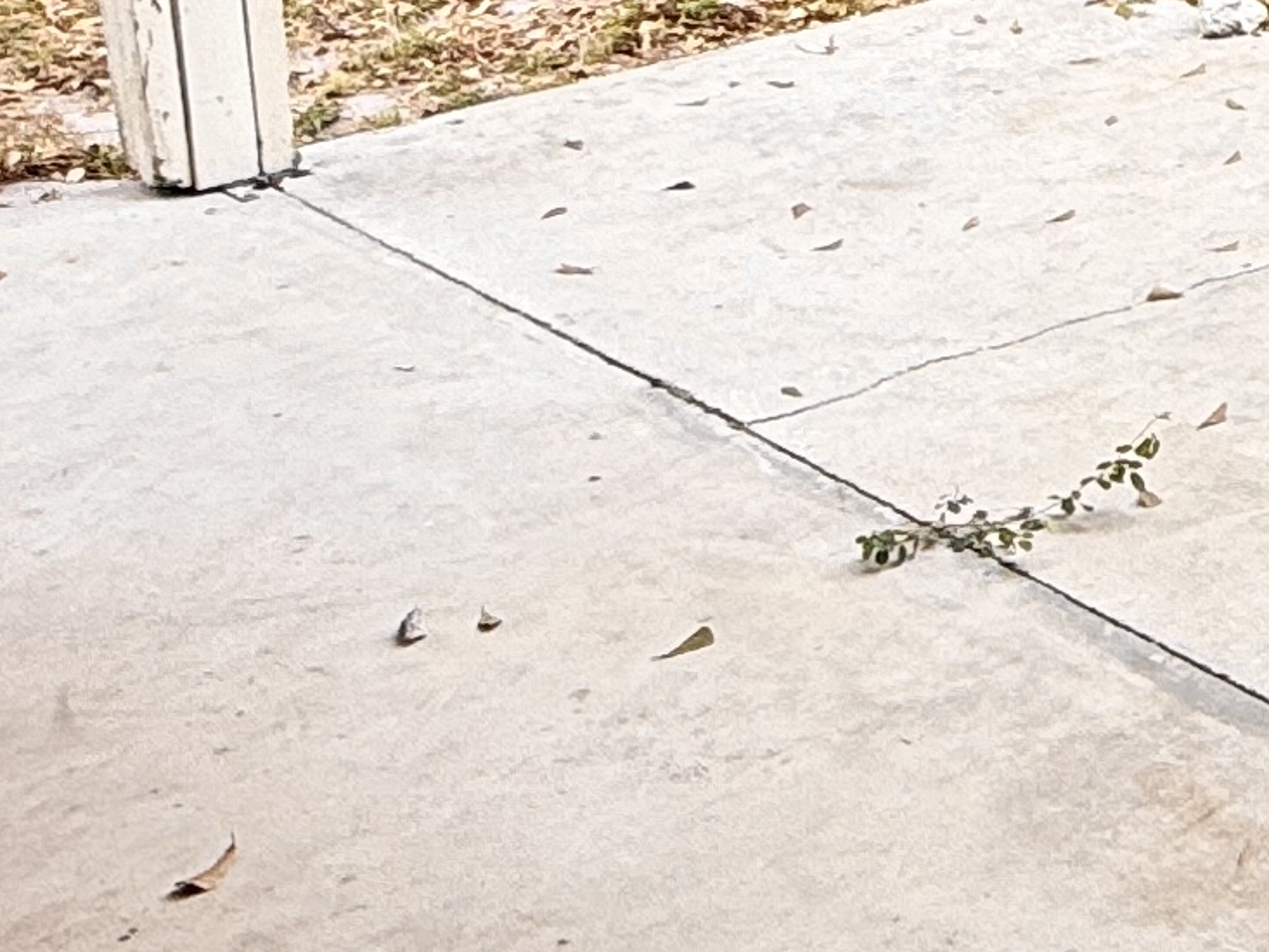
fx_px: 2823
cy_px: -284
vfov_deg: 17.9
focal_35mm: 77
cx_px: 1797
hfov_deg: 21.9
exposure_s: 1/194
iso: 50
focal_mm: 2.22
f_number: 2.2
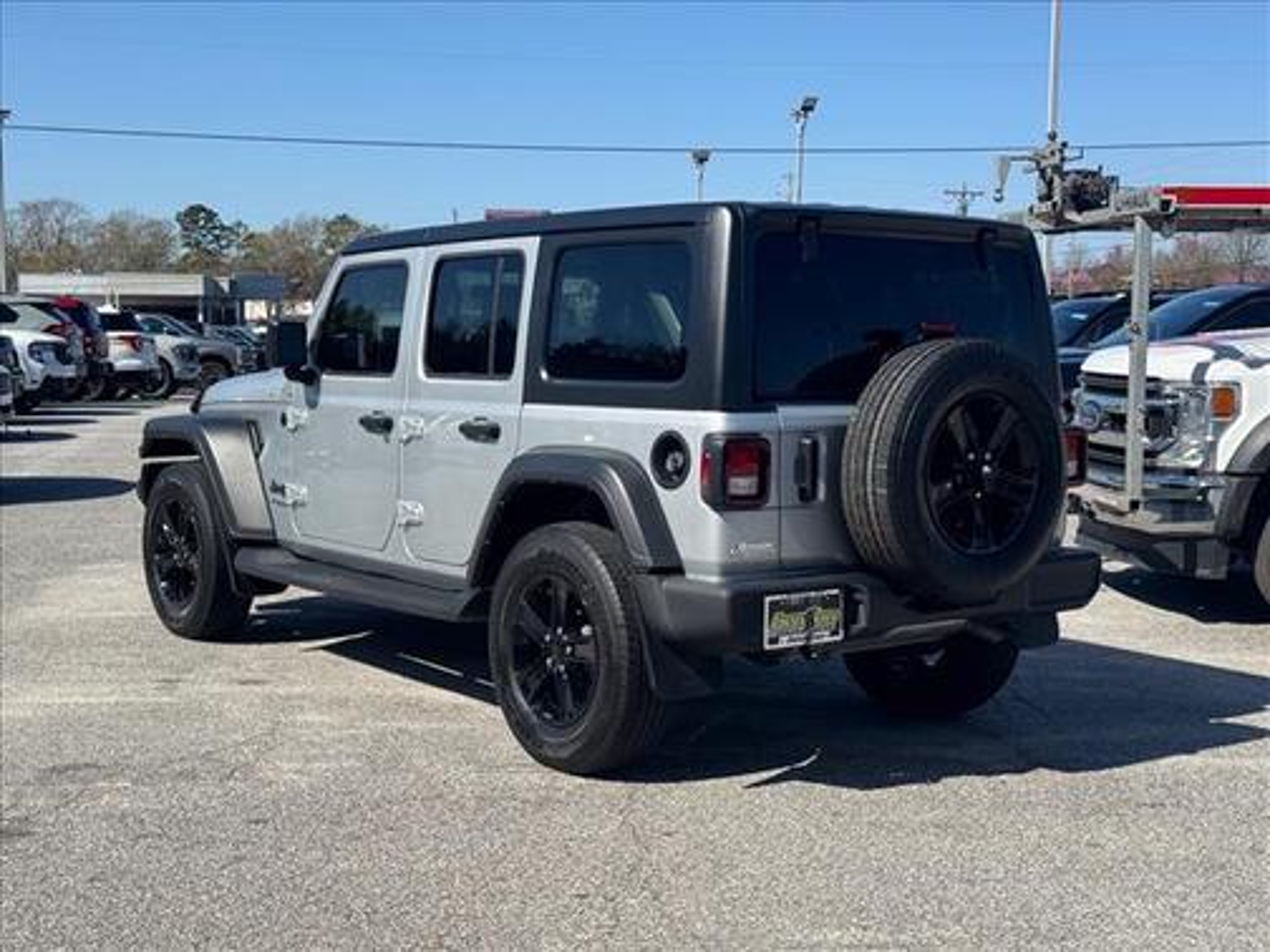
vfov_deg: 30.3
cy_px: 476
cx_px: 635
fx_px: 1761
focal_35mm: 48
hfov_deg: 39.7
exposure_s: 1/4975
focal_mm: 6.76
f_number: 1.78
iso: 64
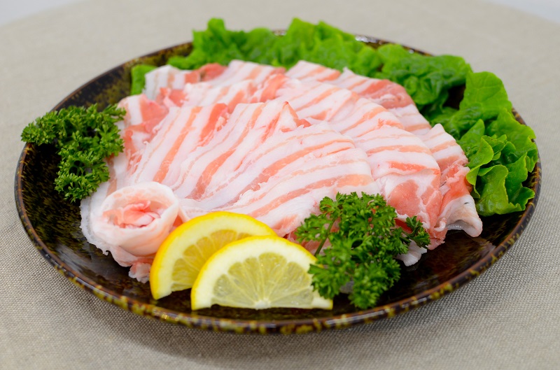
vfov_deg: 25.6
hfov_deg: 37.9
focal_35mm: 52
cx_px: 280
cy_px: 185
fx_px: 815
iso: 500
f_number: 4
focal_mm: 35
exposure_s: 1/125
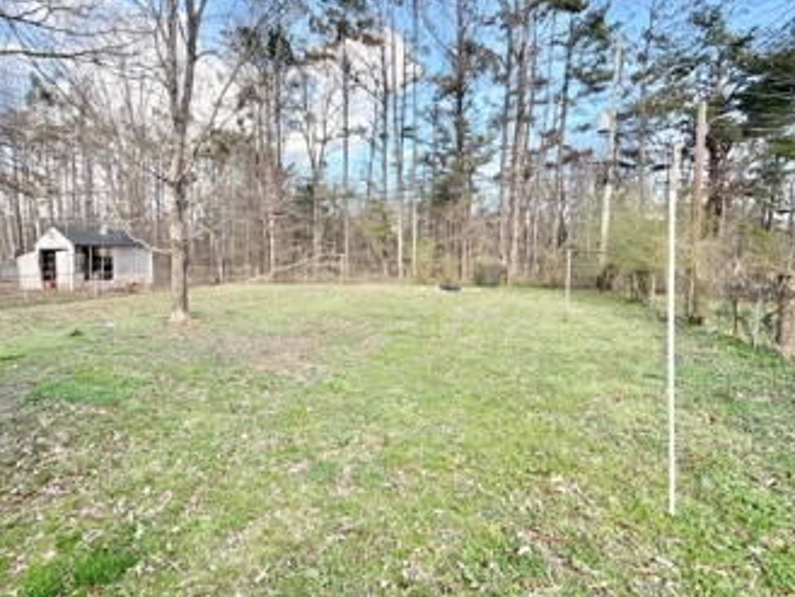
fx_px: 391
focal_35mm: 17
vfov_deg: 74.6
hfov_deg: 90.8
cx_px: 365
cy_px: 273
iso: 50
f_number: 2.2
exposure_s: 1/313
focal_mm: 2.22
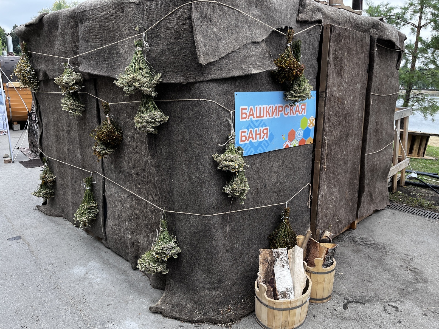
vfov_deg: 53.1
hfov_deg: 67.3
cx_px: 220
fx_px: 330
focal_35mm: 26
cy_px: 164
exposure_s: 1/285
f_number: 1.6
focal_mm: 5.1
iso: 40
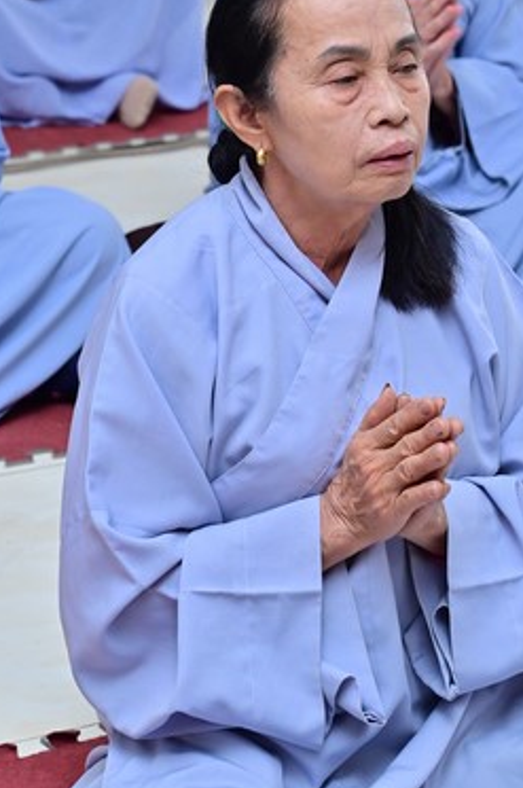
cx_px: 108
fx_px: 2862
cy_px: 138
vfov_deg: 15.5
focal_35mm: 131
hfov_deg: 10.4
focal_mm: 75
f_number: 6.3
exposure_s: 1/200
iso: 1600
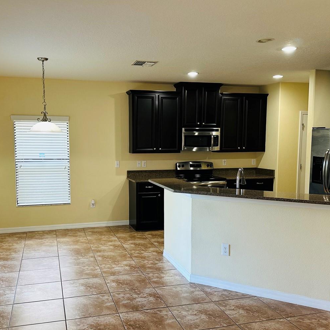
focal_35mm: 34
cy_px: 177
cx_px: 146
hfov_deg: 48.4
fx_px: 367
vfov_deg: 48.4
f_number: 1.78
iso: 125
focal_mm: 6.86
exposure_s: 1/60
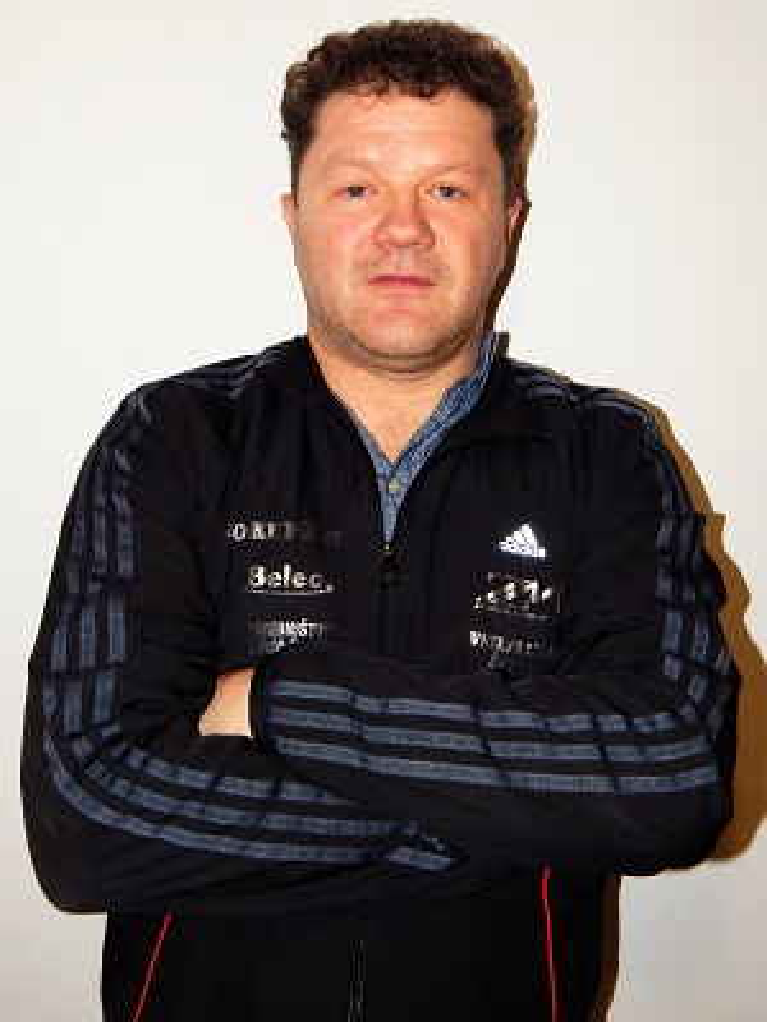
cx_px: 384
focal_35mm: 34
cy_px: 511
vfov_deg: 54.0
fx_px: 1004
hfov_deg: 41.8
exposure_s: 1/30
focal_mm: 6.1
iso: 200
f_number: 3.3
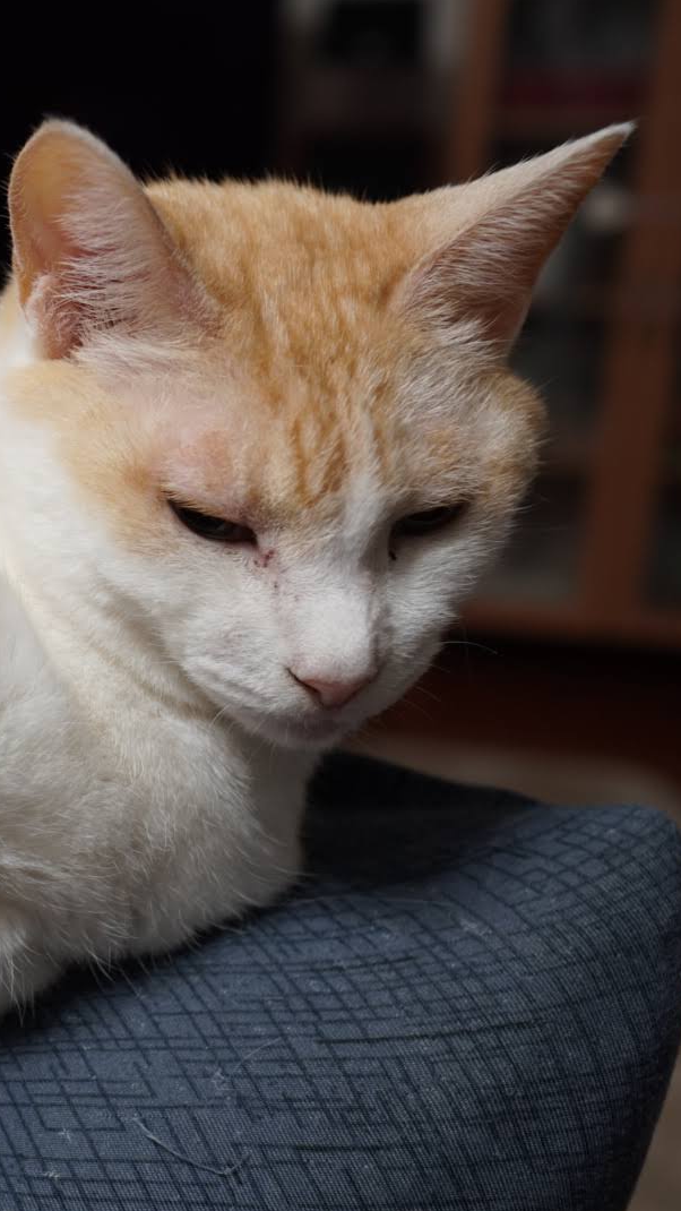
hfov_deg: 19.5
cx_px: -201
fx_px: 1830
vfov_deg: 36.6
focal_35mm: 57
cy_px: 607
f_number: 2.8
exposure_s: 1/30
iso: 640
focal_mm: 24
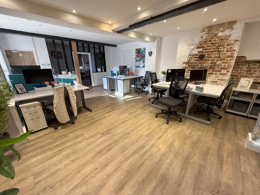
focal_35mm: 14
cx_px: 130
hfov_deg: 102.1
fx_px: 105
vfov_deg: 85.7
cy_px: 98
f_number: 2.2
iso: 160
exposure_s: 1/100
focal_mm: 2.22
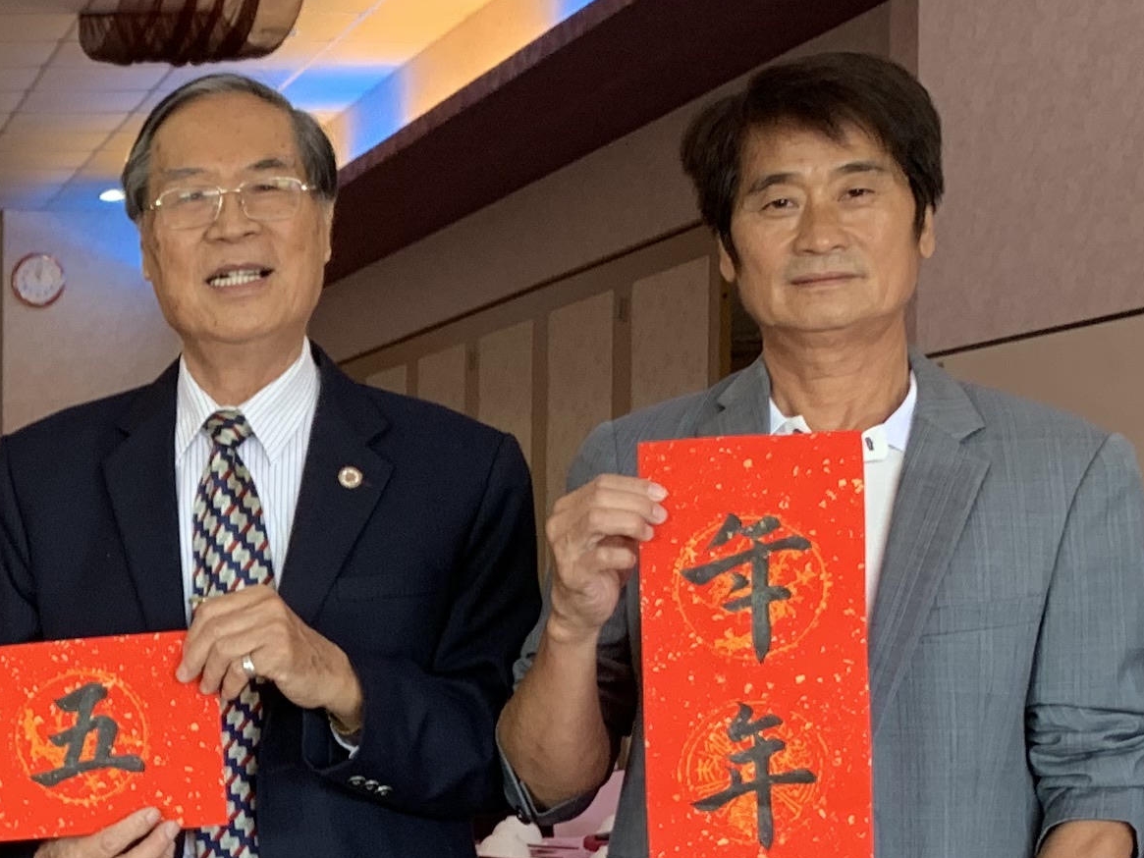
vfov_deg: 16.2
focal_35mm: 90
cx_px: -224
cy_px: 800
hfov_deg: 20.4
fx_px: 2975
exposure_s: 1/60
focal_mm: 4.25
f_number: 1.8
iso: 80
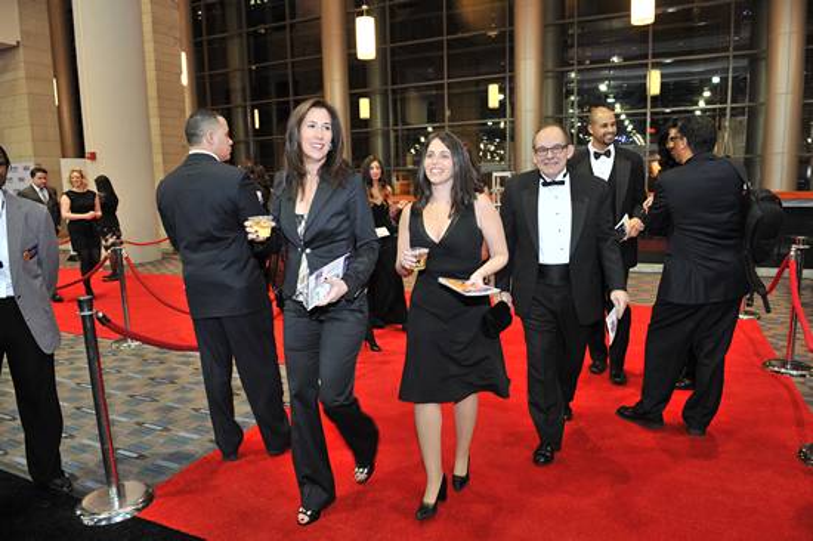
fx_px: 542
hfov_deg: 73.8
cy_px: 270
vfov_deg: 53.1
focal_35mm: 24
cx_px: 406
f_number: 4.5
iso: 1250
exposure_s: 1/80
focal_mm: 24
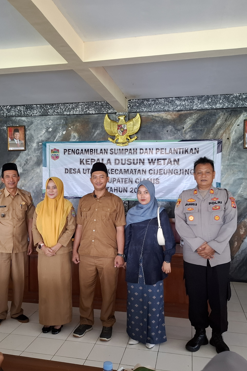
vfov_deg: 58.7
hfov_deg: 41.0
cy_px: 185
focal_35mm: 32
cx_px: 102
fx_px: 329
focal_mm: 5.54
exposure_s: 1/50
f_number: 1.8
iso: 320
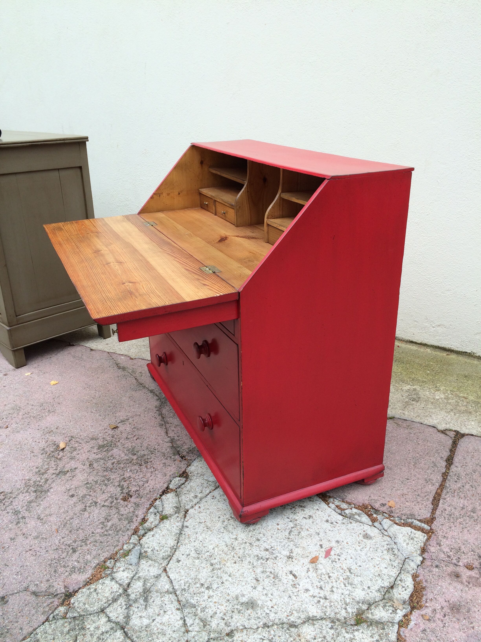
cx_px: 240
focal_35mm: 29
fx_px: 537
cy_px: 321
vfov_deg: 61.7
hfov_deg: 48.2
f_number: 2.2
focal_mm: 4.15
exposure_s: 1/354
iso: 32
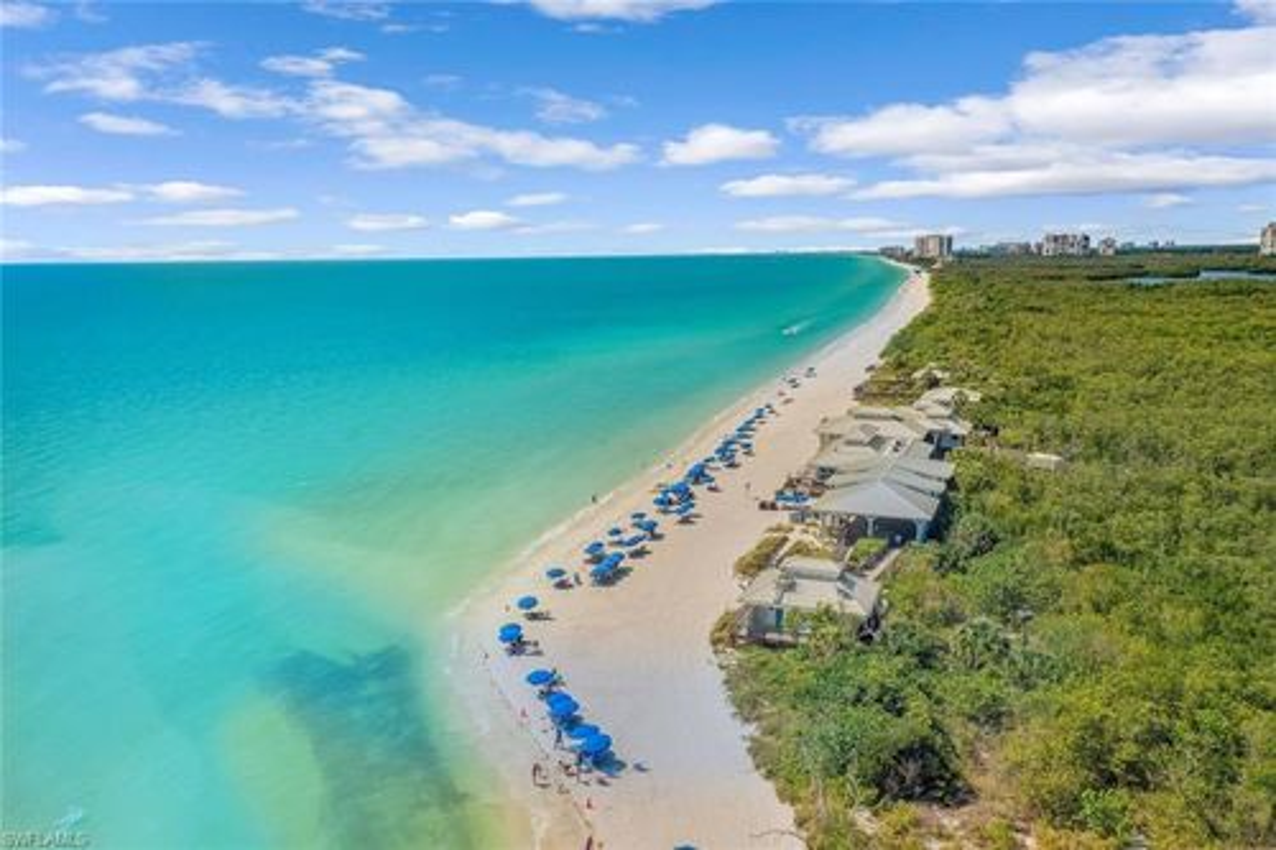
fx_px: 992
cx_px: 638
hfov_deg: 65.5
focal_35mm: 28
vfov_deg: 46.4
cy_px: 425
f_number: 5.6
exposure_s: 1/320
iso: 100
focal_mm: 10.26
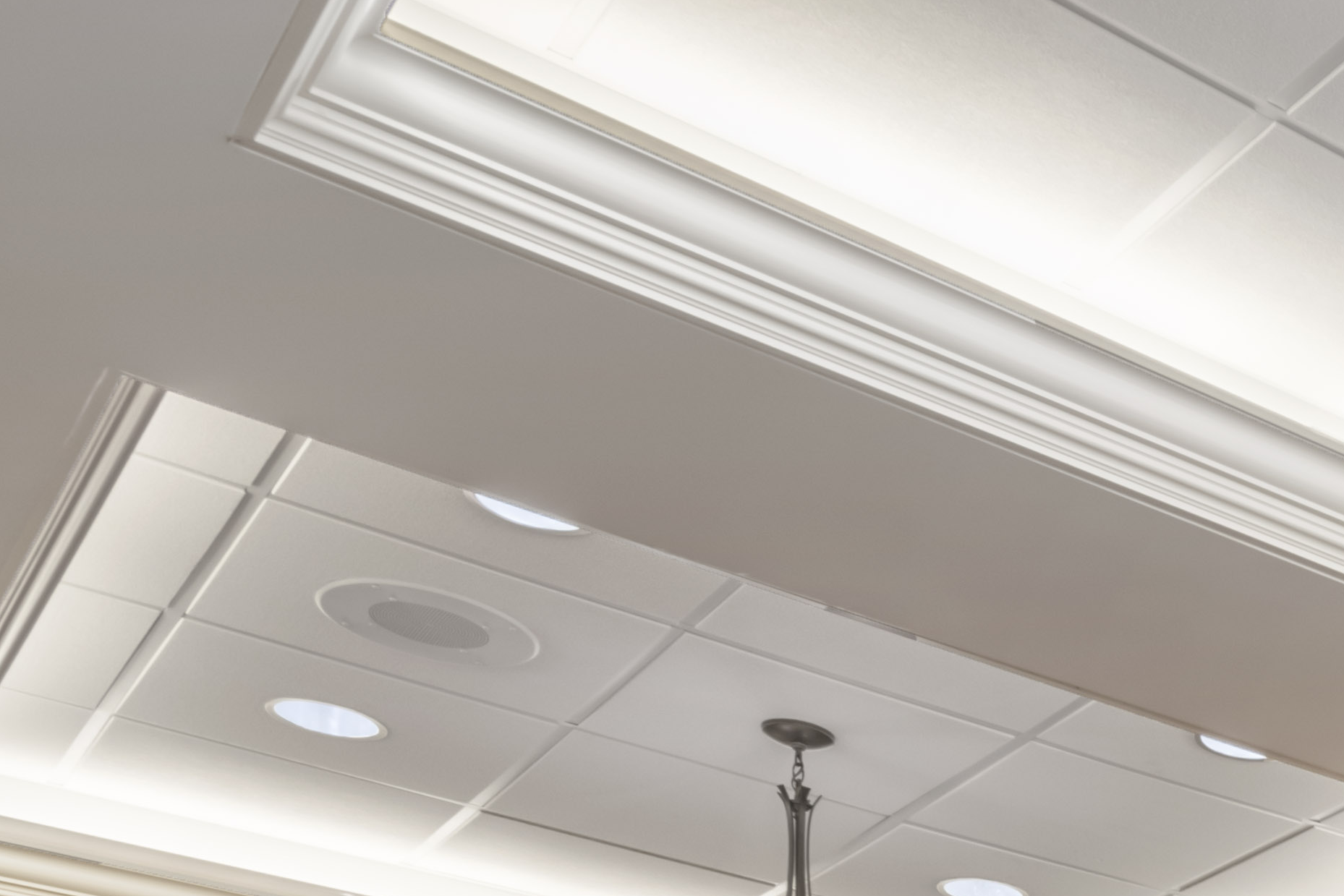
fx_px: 2464
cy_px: 1835
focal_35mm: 66
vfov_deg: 15.8
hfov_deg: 24.1
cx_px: 2001
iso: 400
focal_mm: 15
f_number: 11
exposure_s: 1/30
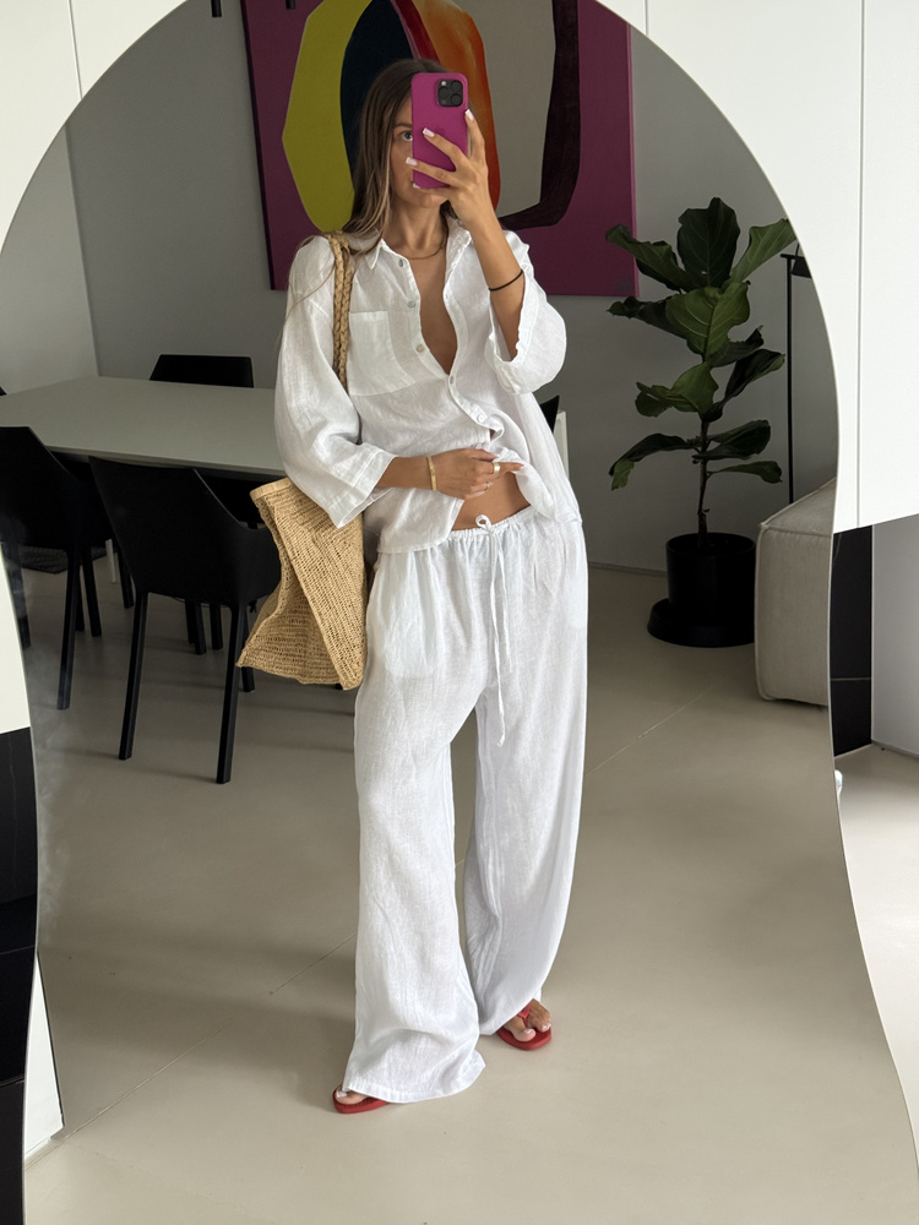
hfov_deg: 30.3
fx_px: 1699
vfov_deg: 39.7
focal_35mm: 48
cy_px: 612
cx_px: 460
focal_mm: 6.76
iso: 200
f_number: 1.78
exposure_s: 1/60
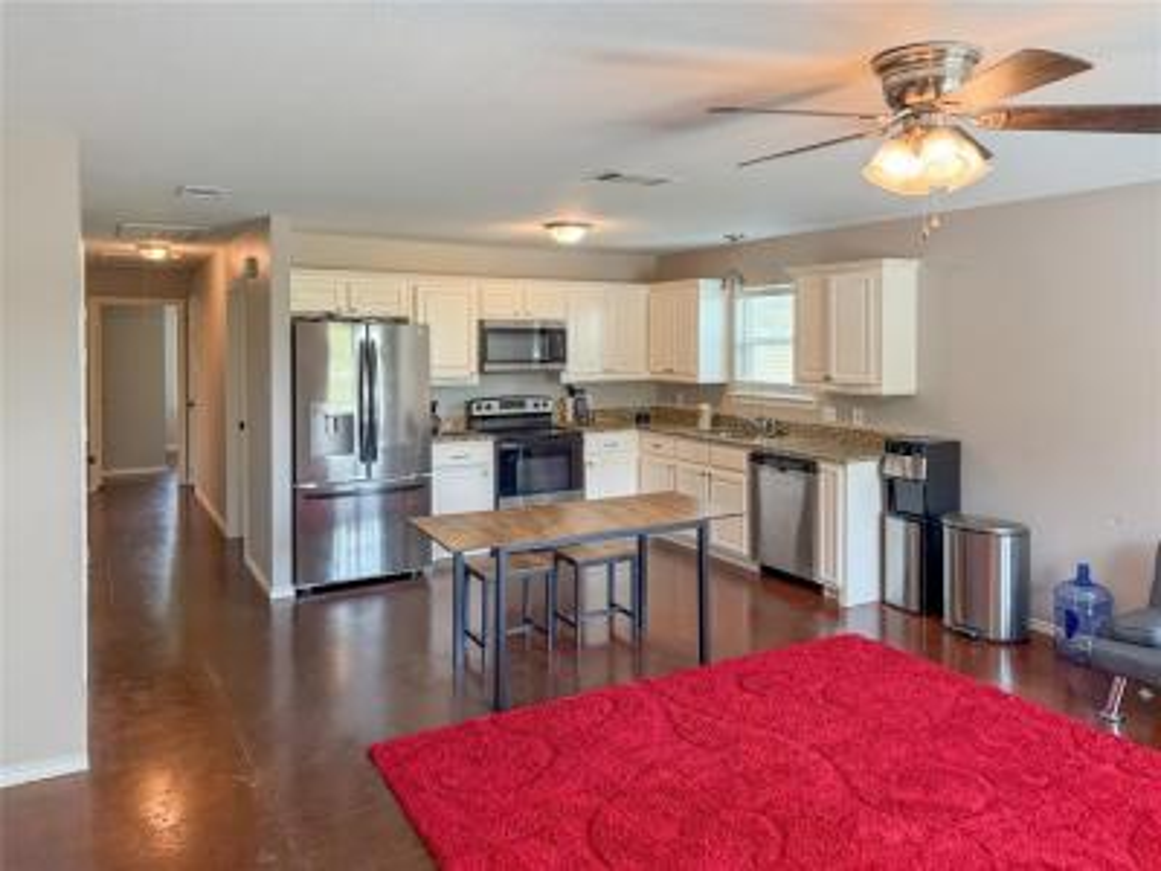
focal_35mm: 24
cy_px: 436
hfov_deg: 71.6
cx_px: 580
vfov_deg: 56.8
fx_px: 805
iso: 160
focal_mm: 6.76
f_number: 1.8
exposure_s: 1/120
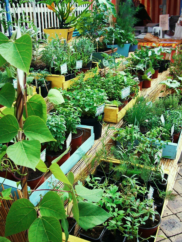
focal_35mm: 37
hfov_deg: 38.7
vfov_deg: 50.1
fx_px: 259
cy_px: 121
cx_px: 91
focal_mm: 6.1
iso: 80
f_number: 6.3
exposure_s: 1/200
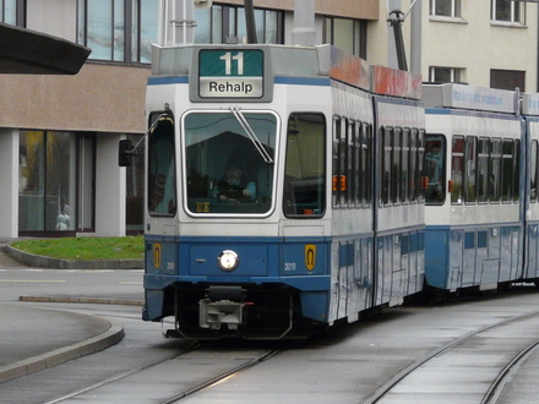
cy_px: 125
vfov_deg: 4.5
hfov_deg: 6.1
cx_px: 229
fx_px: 5092
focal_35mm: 327
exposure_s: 1/250
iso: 160
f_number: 4
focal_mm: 23.7
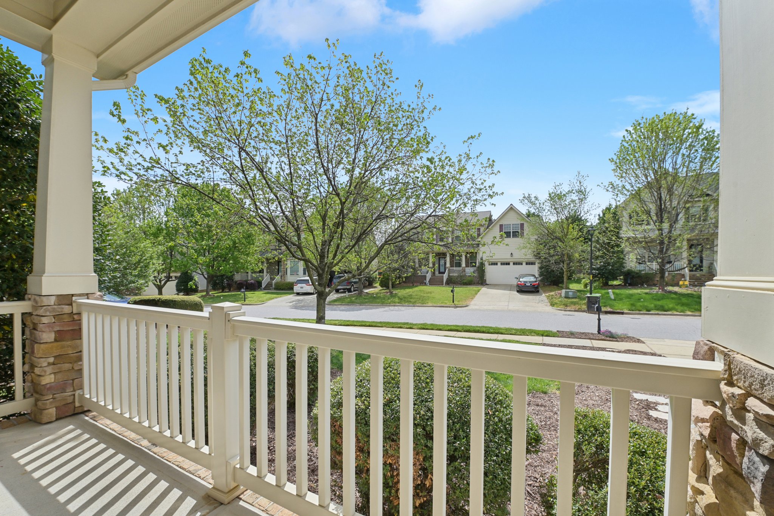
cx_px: 387
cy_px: 258
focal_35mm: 14
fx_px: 301
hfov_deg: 104.3
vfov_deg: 81.2
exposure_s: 1/500
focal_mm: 14
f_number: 9
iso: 200
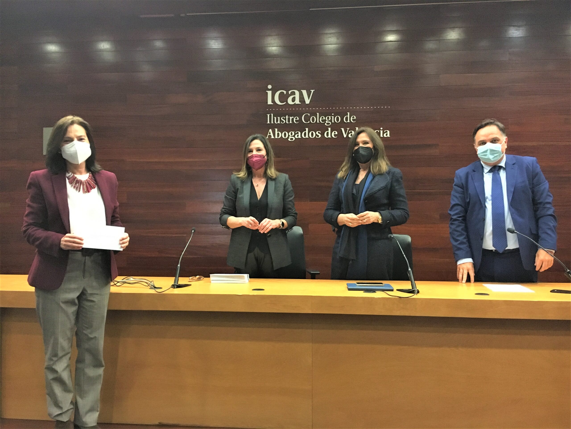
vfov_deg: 48.2
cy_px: 214
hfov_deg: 61.7
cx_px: 286
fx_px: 478
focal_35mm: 29
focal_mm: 4.15
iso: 320
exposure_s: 1/17
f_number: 2.2
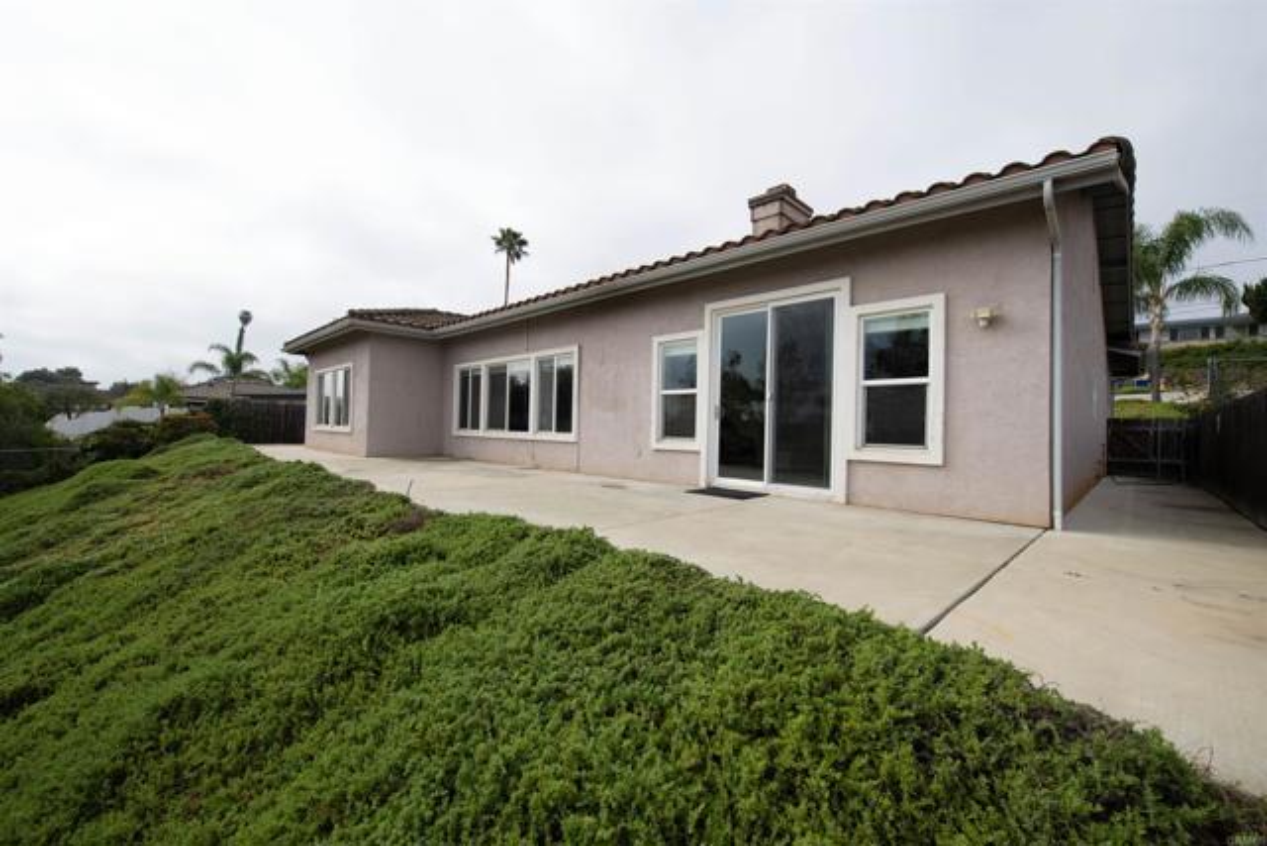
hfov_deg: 104.2
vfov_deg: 81.2
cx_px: 634
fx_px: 493
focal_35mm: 14
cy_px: 423
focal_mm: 14
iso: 160
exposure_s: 1/250
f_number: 9
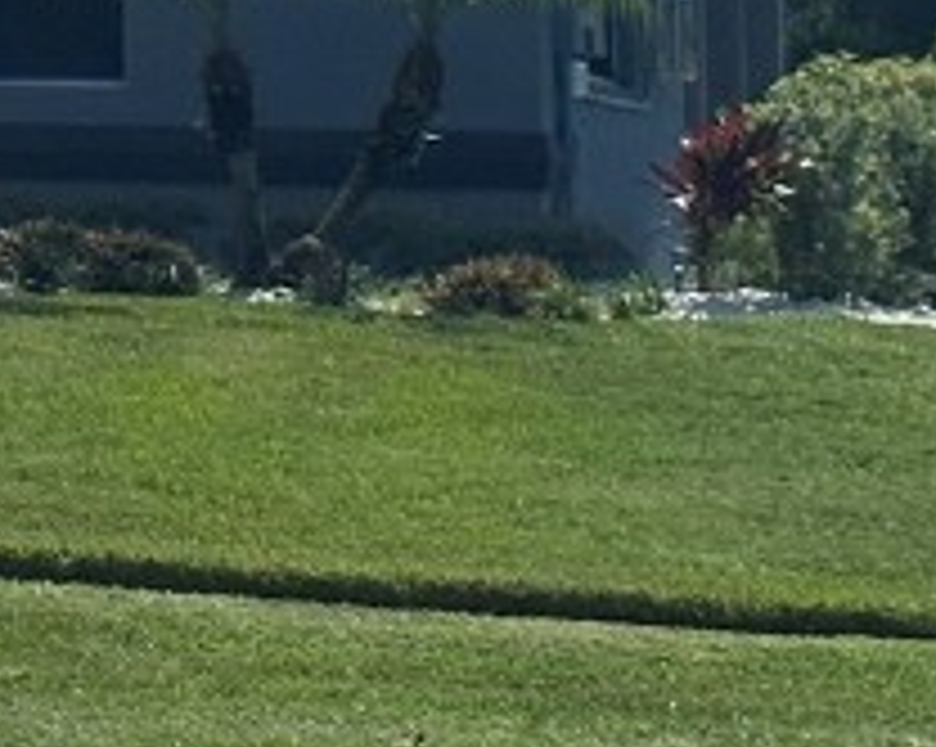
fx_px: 6393
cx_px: -1120
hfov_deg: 7.9
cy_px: -562
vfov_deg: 6.5
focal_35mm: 231
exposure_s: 1/10870
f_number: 1.78
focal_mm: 6.86
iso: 64
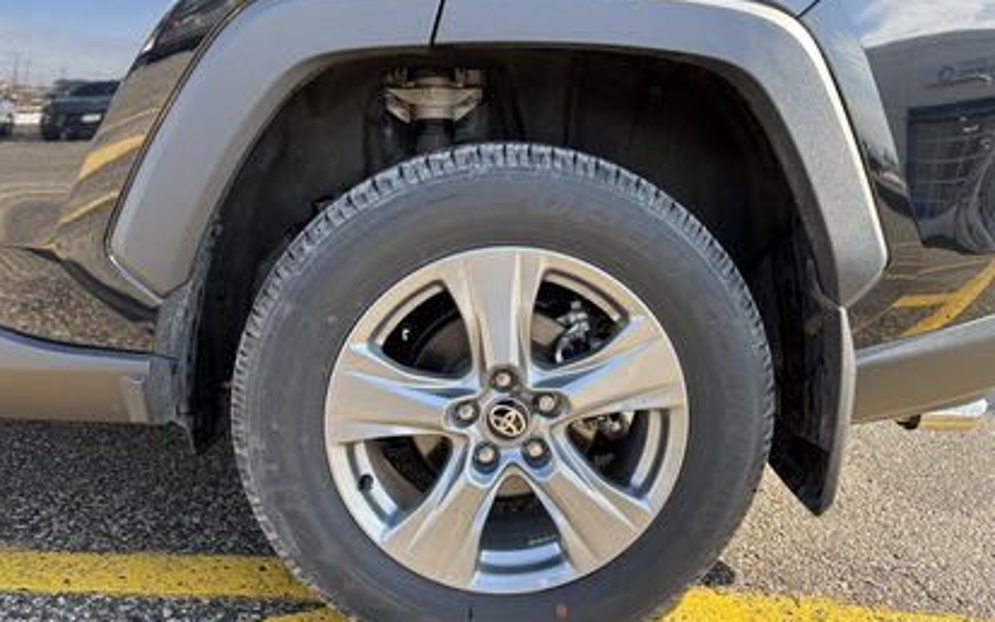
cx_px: 499
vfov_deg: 44.5
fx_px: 759
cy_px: 331
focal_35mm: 28
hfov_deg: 66.5
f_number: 1.6
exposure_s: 1/330
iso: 50
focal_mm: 5.96
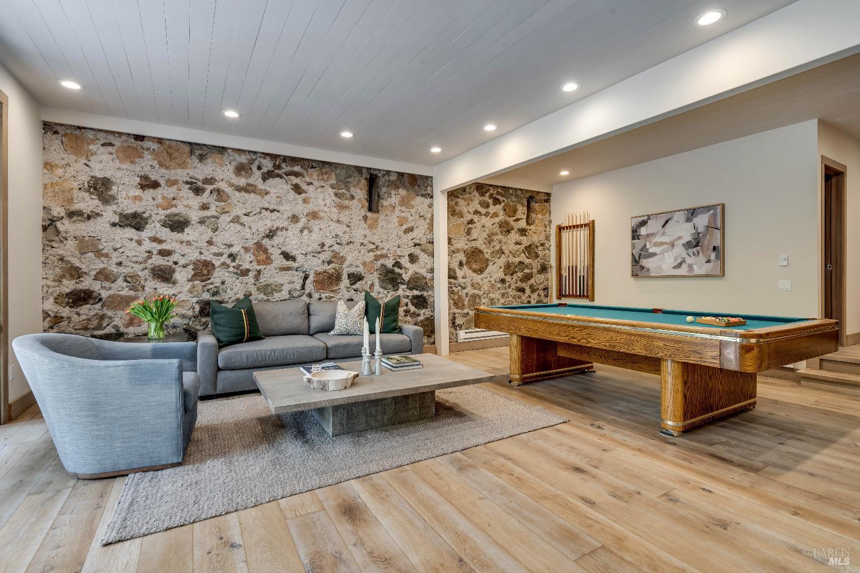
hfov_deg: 96.7
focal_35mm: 16
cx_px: 430
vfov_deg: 73.7
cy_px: 286
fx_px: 382
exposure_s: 1/125
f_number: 11
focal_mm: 16
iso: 320
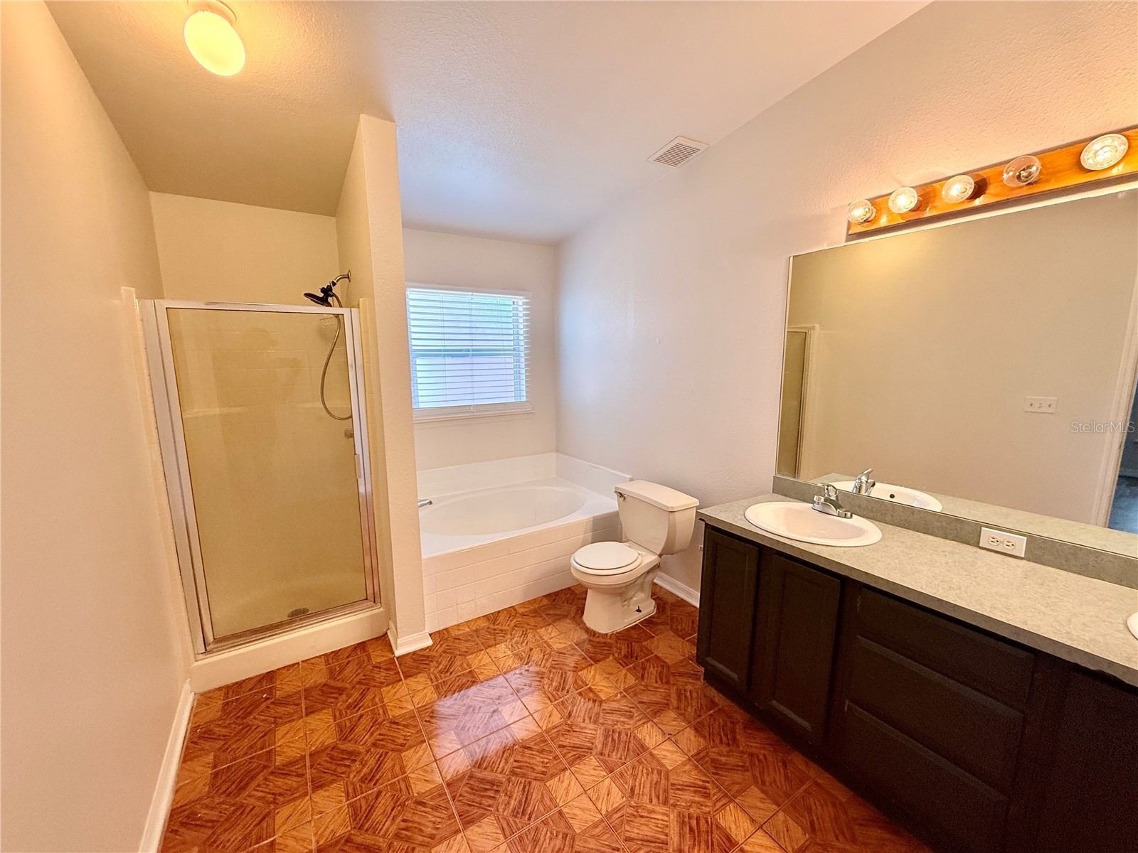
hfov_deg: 102.1
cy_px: 426
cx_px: 569
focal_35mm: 14
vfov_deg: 85.7
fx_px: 460
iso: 200
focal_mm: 2.22
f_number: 2.2
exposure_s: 1/120
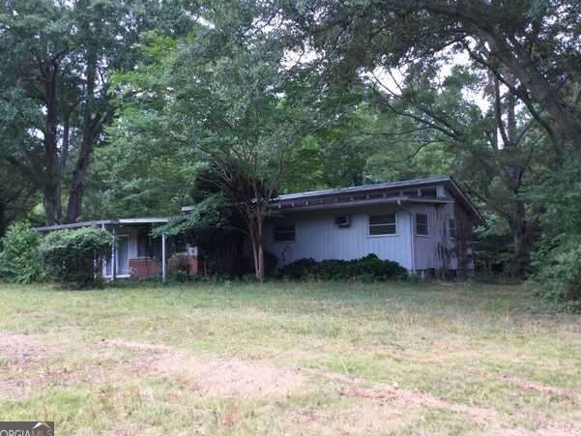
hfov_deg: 55.3
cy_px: 213
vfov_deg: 43.0
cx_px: 294
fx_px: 554
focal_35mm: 33
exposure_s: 1/60
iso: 25
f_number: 2.4
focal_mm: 3.3
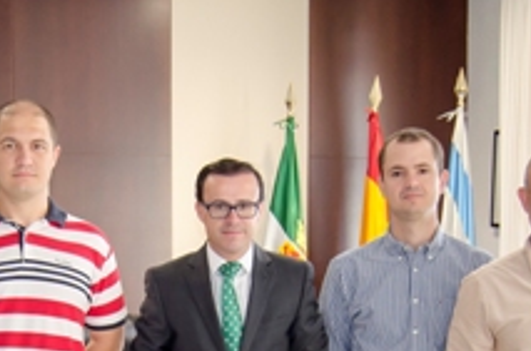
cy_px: 470
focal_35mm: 90
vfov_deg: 14.4
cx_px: 85
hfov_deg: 22.3
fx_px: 1325
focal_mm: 20
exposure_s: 1/60
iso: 450
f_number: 3.5
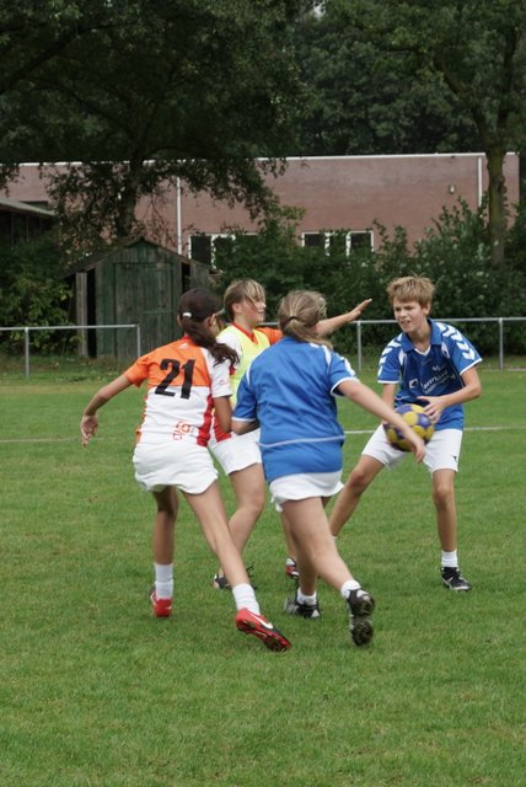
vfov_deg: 37.8
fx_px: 1148
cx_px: 263
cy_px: 394
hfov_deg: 25.8
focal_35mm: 52
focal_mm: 35
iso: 100
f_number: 3.5
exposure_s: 1/200
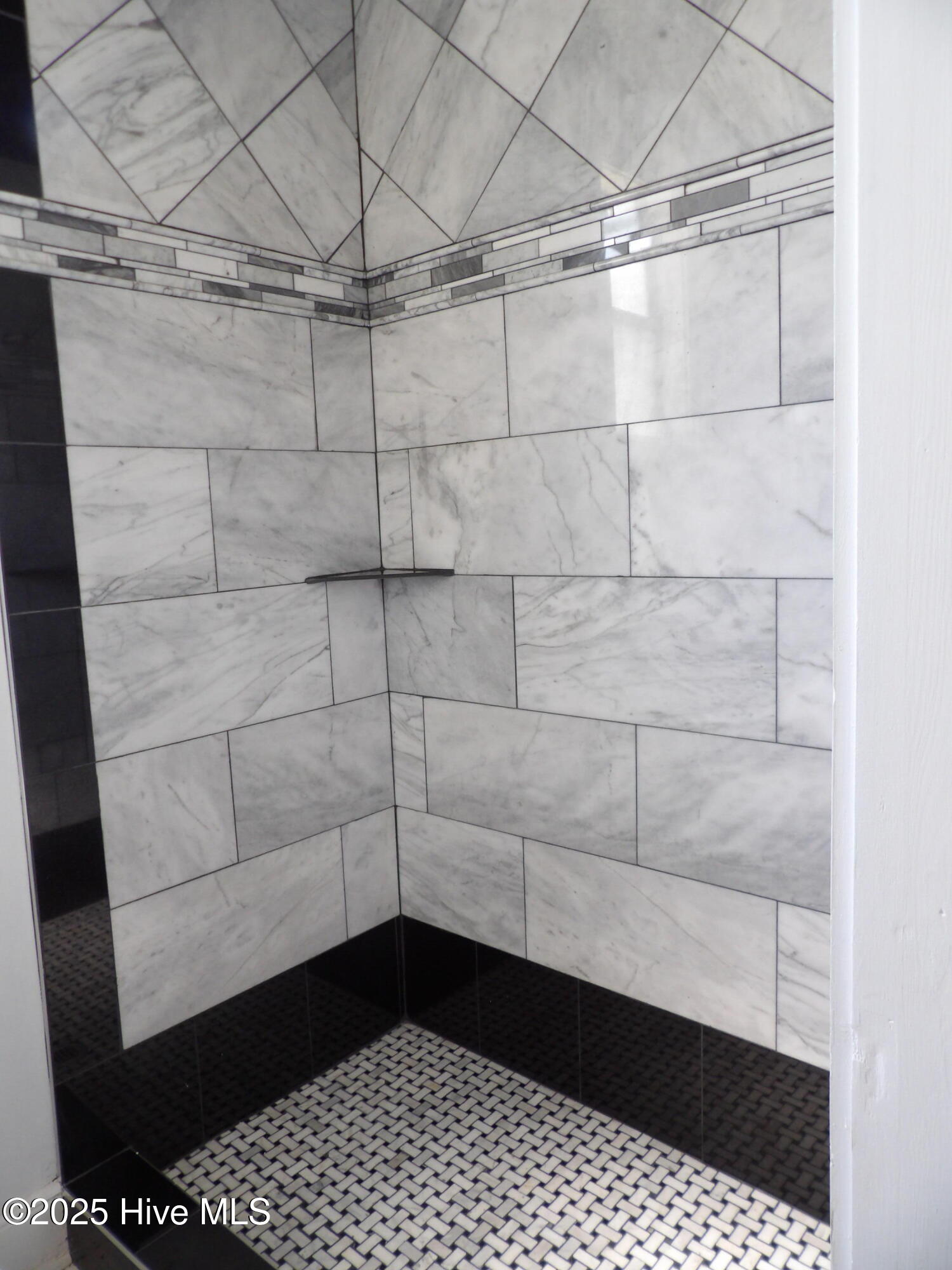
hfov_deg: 56.8
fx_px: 880
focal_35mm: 24
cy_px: 635
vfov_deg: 71.6
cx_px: 476
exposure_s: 1/22
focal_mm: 4.3
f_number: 2.8
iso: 200
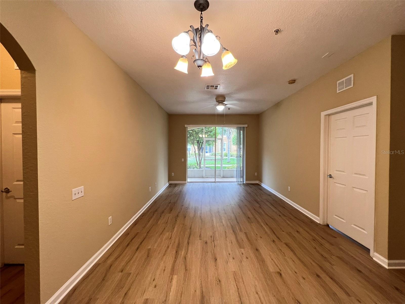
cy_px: 152
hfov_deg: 106.2
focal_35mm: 13
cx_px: 202
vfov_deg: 89.9
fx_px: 152
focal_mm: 1.57
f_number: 1.8
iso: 160
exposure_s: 1/60
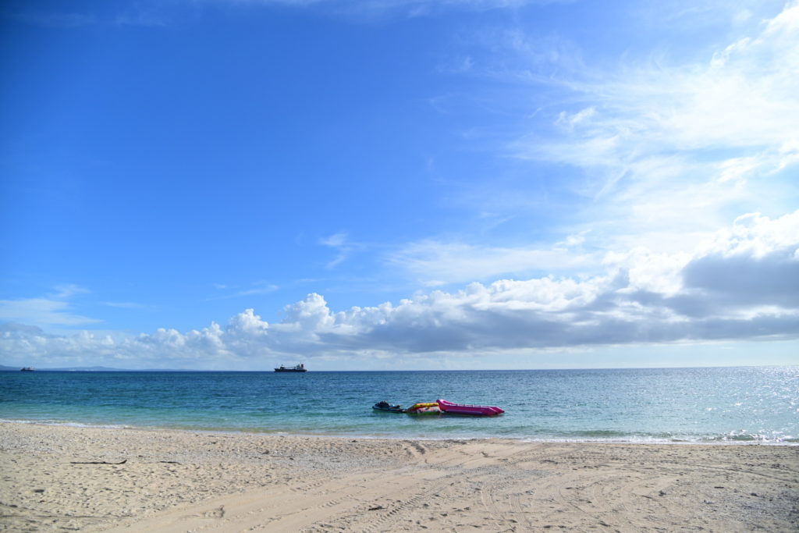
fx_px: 533
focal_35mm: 24
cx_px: 400
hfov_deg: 73.7
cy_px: 266
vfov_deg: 53.1
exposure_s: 1/1600
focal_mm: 24
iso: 100
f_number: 4
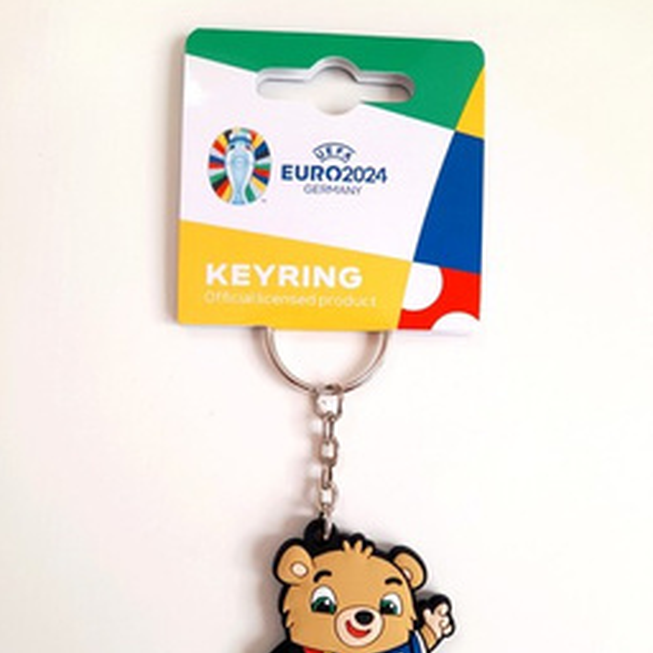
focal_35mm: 30
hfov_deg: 54.0
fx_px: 640
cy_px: 409
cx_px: 329
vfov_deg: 53.4
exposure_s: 1/50
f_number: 2
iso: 20
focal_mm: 4.6
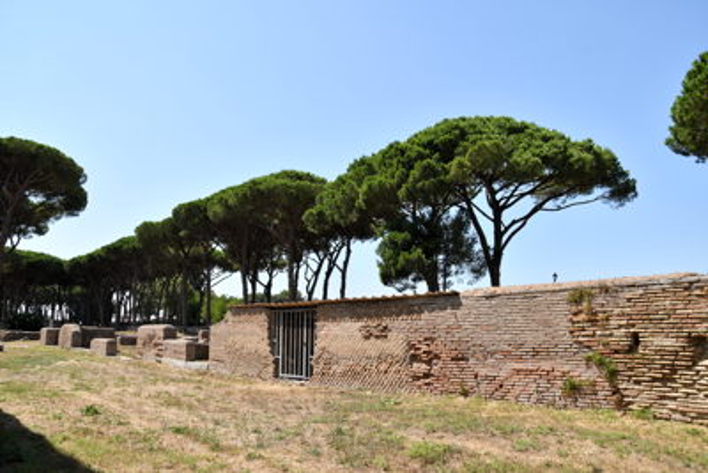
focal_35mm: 24
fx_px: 472
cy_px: 236
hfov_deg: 73.7
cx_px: 354
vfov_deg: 53.2
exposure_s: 1/320
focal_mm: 16
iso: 125
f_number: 7.1
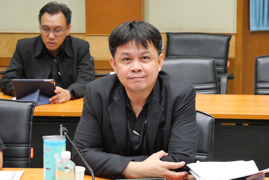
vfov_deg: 12.5
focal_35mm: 110
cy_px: 90
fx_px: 822
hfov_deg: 18.6
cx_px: 134
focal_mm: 53
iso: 3200
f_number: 5.6
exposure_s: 1/40
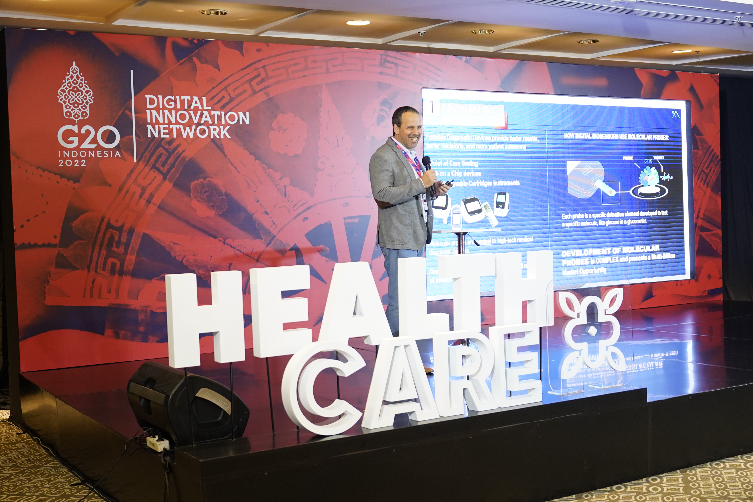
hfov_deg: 42.7
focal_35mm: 46
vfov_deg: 29.2
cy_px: 251
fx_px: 962
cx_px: 376
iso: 2000
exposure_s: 1/125
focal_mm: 31
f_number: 2.8
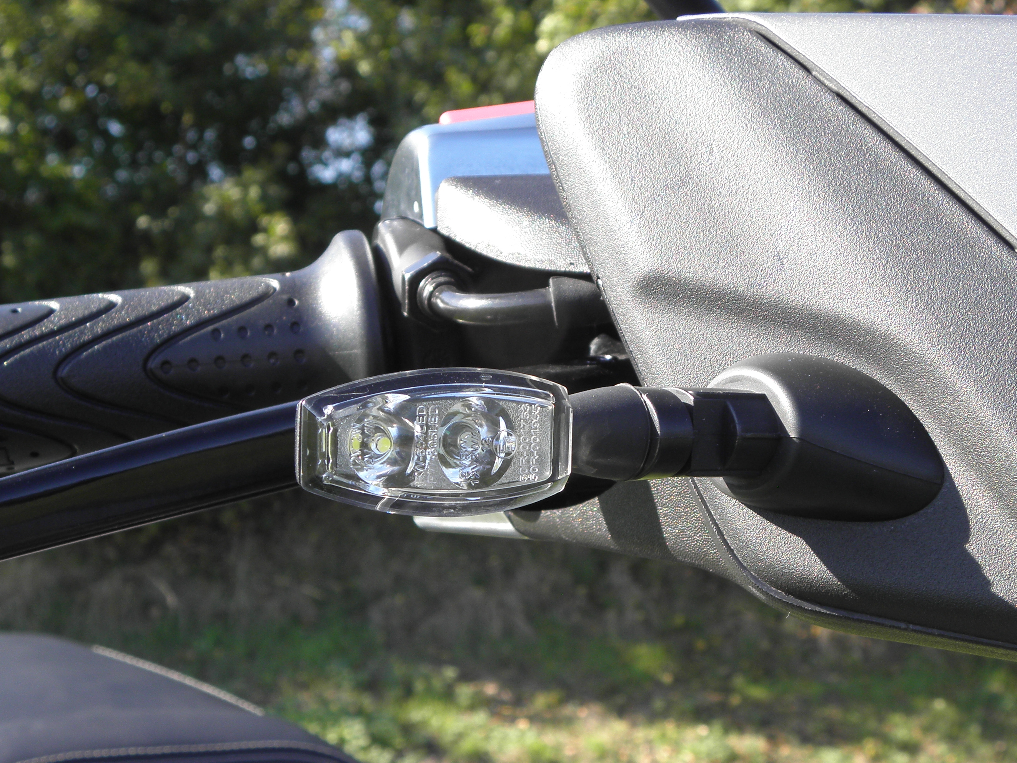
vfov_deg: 22.2
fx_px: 1939
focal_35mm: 66
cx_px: 481
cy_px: 473
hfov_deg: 29.4
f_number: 4
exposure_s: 1/100
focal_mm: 7.87
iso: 64
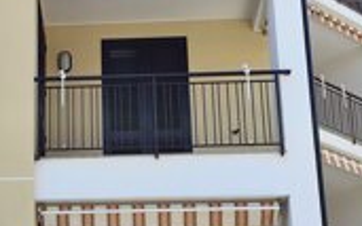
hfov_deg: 19.9
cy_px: 166
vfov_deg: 12.7
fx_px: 1016
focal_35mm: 103
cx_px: 61
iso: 50
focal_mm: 6.14
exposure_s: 1/387
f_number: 1.65
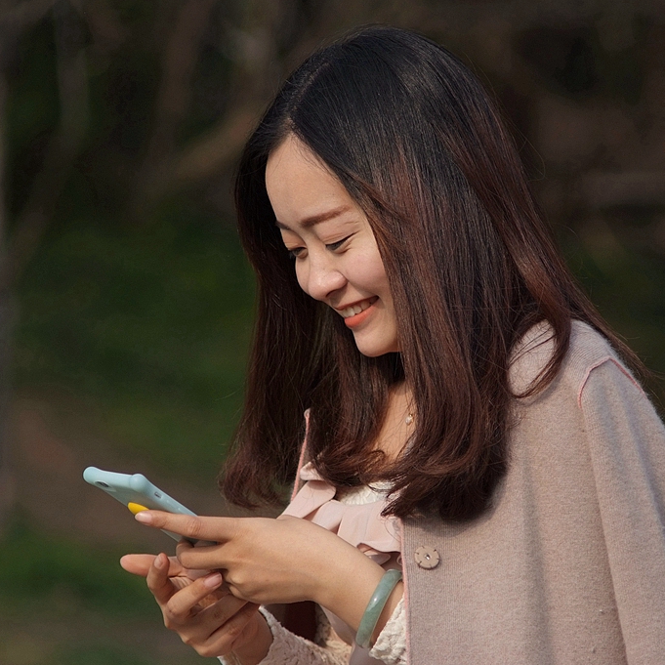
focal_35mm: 279
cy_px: 333
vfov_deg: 6.3
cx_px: 362
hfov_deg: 6.3
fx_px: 6064
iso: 250
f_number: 4
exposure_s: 1/1600
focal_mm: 145
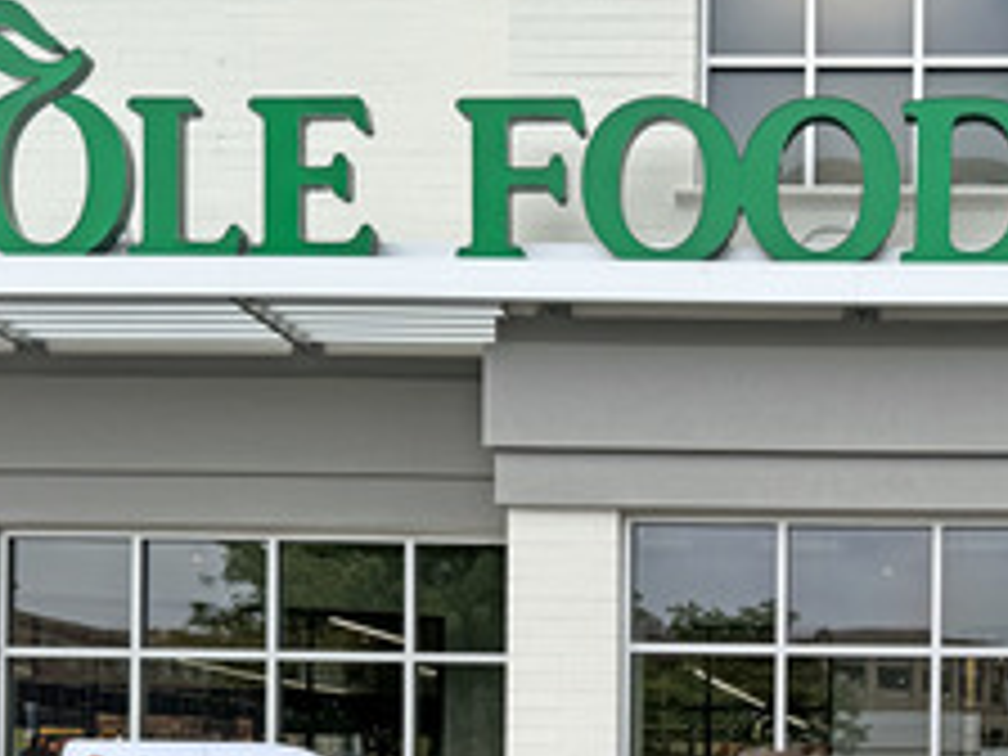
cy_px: 785
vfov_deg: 22.9
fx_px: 1776
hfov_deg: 30.4
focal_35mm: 61
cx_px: 896
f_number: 1.78
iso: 80
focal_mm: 6.86
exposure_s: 1/1339
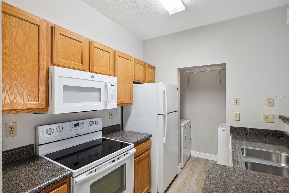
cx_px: 144
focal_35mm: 17
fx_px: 136
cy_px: 96
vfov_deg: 70.4
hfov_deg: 93.3
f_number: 8
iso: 400
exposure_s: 1/15
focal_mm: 17
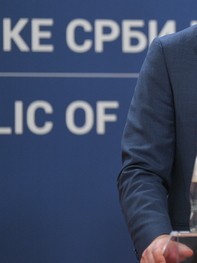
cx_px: 280
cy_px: 81
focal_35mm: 381
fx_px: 2889
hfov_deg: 3.9
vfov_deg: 5.2
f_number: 2.8
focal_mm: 160
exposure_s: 1/320
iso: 1600
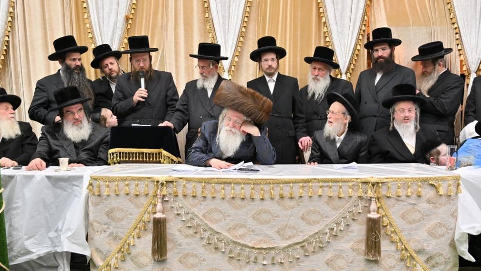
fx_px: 421
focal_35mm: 33
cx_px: 241
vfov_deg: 35.6
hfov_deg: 59.5
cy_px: 127
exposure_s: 1/200
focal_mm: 31
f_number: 4
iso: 800
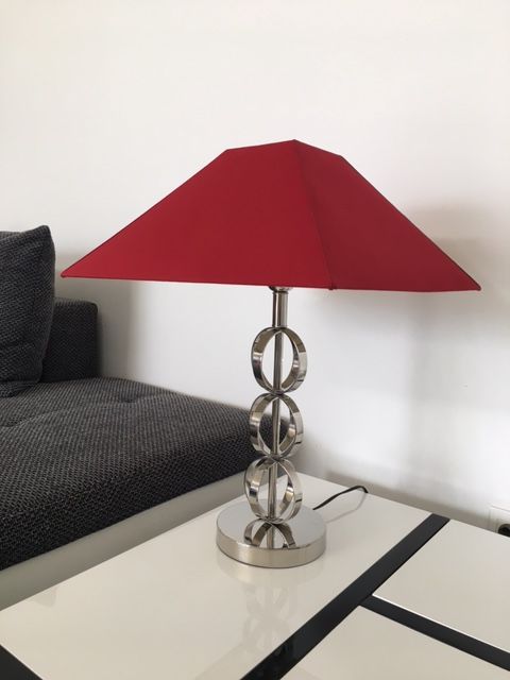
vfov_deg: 61.7
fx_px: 570
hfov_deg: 48.2
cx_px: 255
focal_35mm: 29
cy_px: 340
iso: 25
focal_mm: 4.15
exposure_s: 1/33
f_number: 2.2
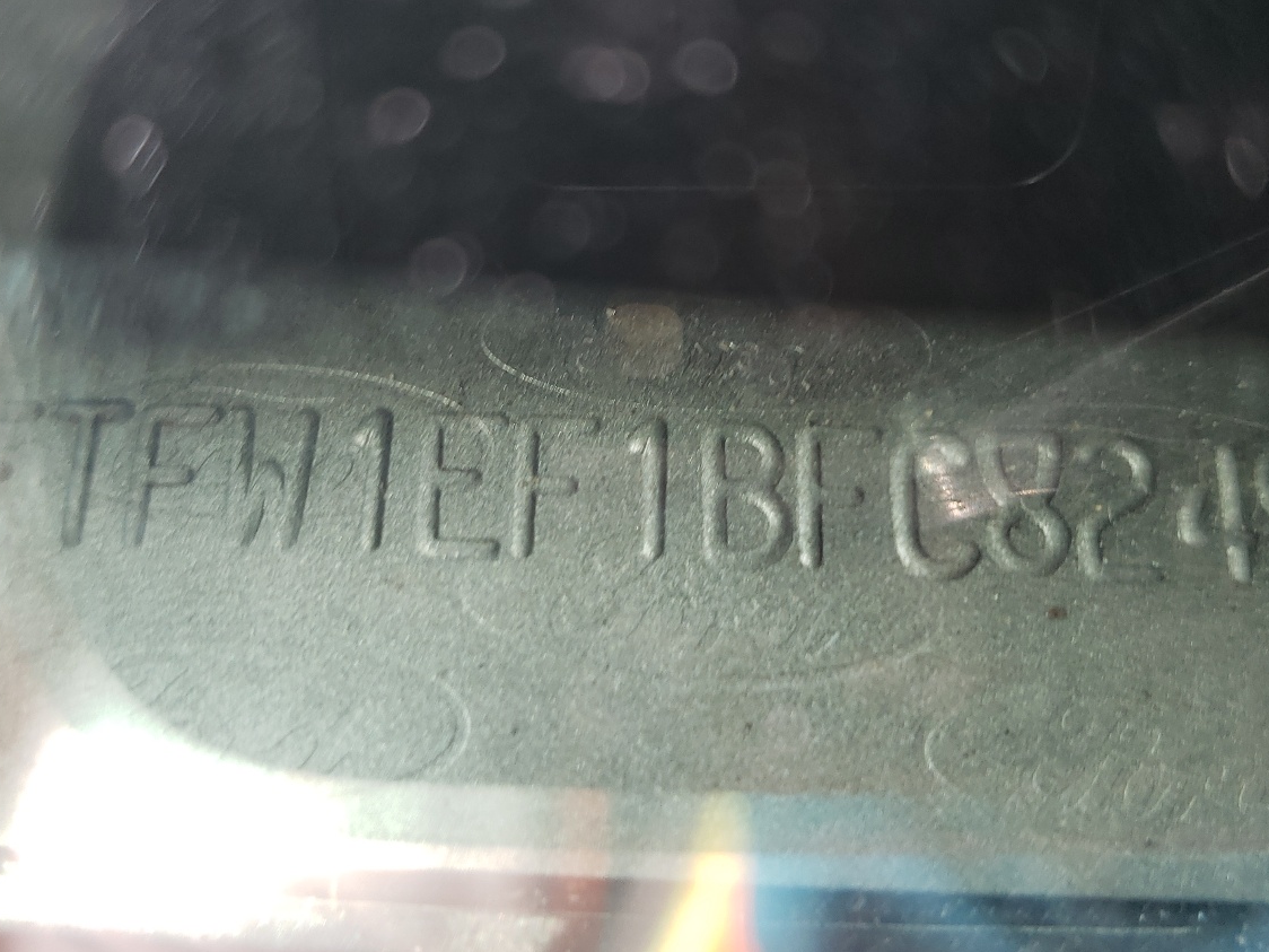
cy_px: 496
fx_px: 1356
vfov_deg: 38.7
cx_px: 633
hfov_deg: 50.1
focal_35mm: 37
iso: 56
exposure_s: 1/60.2
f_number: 1.5
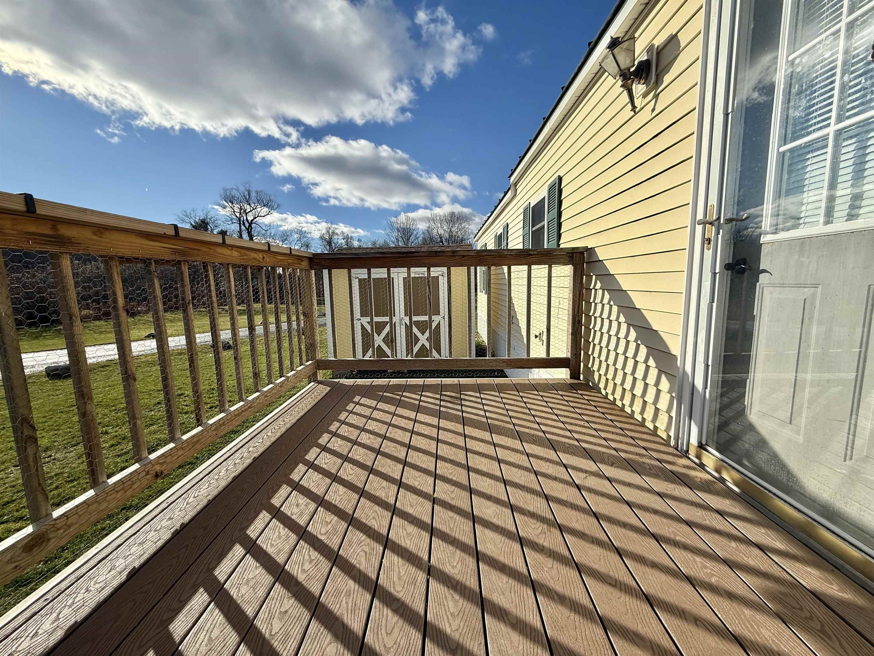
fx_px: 353
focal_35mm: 14
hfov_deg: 102.1
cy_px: 328
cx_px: 437
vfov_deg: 85.7
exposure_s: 1/3663
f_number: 2.2
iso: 50
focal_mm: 2.22
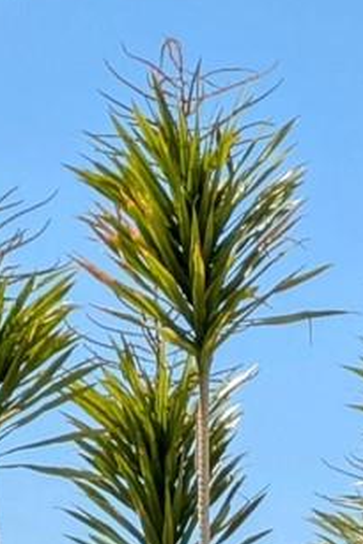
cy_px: 838
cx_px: 993
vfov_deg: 7.3
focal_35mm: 276
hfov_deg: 4.8
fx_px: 4169
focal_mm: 5.43
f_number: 1.89
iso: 45
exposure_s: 1/2268
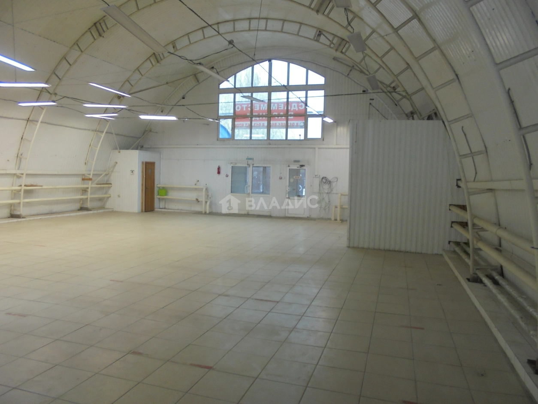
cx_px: 269
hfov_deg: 67.3
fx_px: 404
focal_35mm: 26
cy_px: 202
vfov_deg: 53.1
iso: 250
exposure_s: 1/30
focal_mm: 4.6
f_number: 3.5
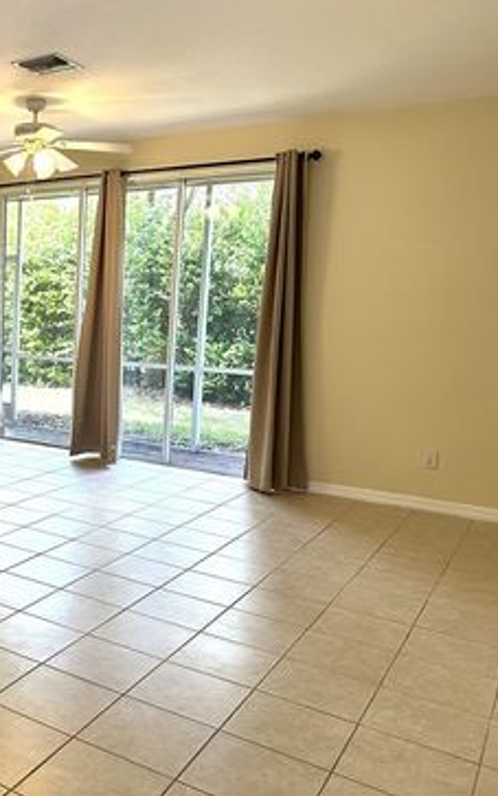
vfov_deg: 55.3
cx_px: -37
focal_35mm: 35
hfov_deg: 32.4
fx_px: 760
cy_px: 387
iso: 160
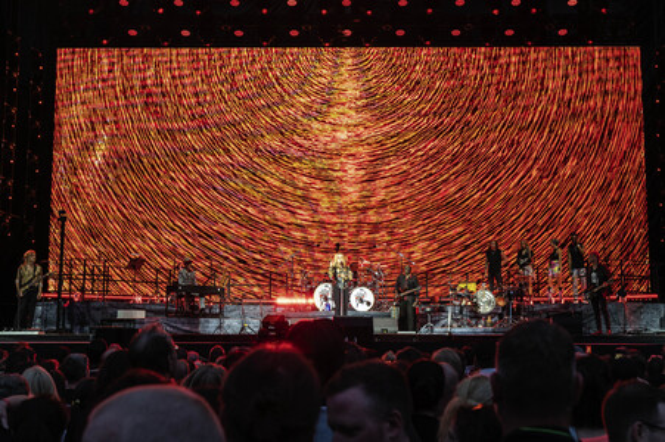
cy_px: 221
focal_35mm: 45
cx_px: 332
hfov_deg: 43.6
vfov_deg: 29.8
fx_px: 831
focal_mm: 45
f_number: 6.3
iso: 1600
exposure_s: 1/250
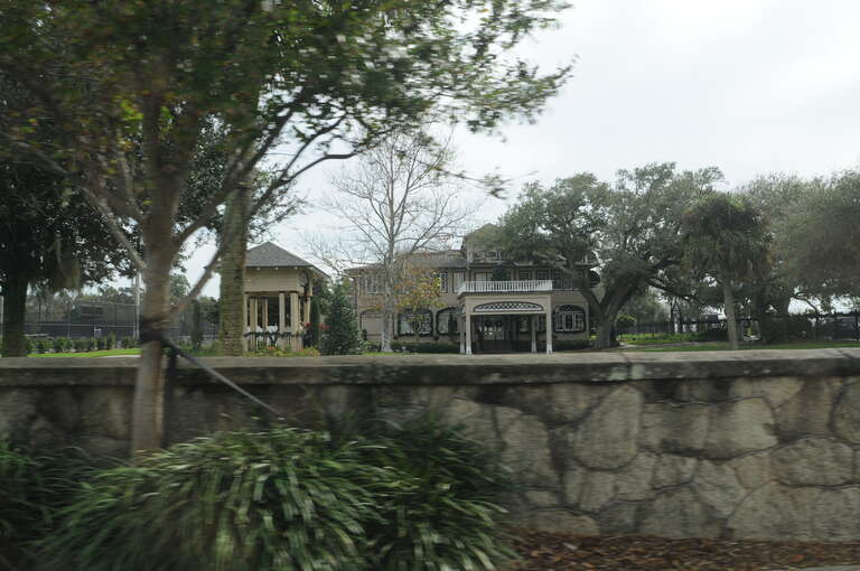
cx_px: 430
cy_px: 286
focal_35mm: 30
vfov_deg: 43.5
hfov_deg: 62.0
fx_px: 716
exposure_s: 1/250
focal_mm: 20
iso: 400
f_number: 8
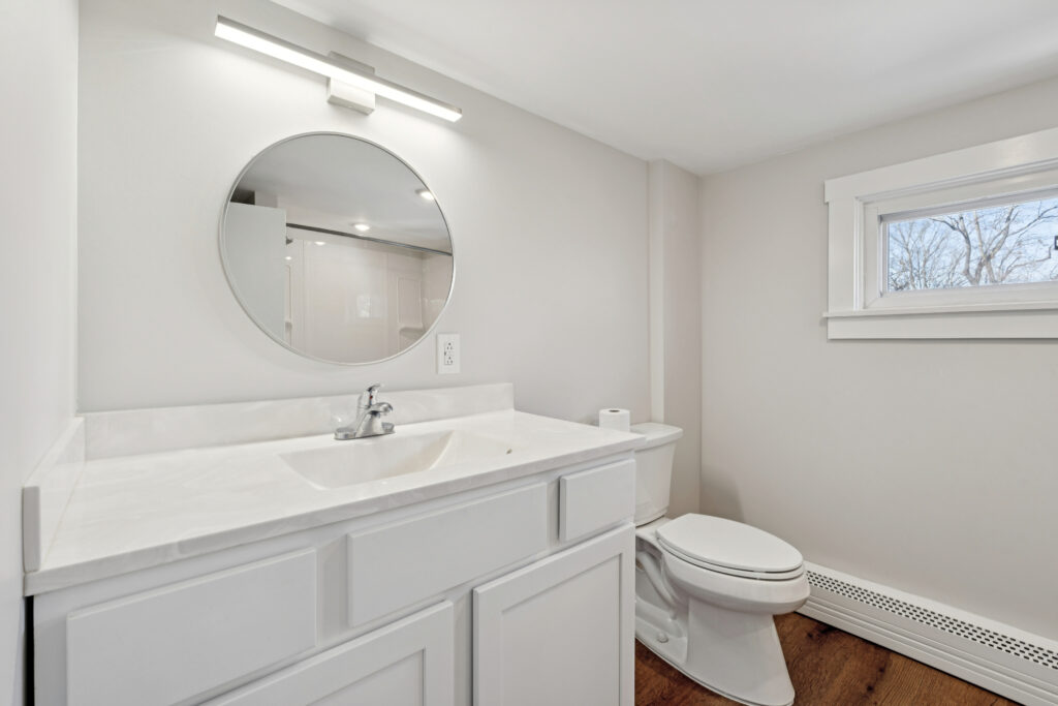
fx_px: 470
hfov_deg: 96.7
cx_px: 529
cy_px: 353
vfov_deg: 73.8
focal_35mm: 16
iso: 100
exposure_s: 1/4
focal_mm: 16
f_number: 9
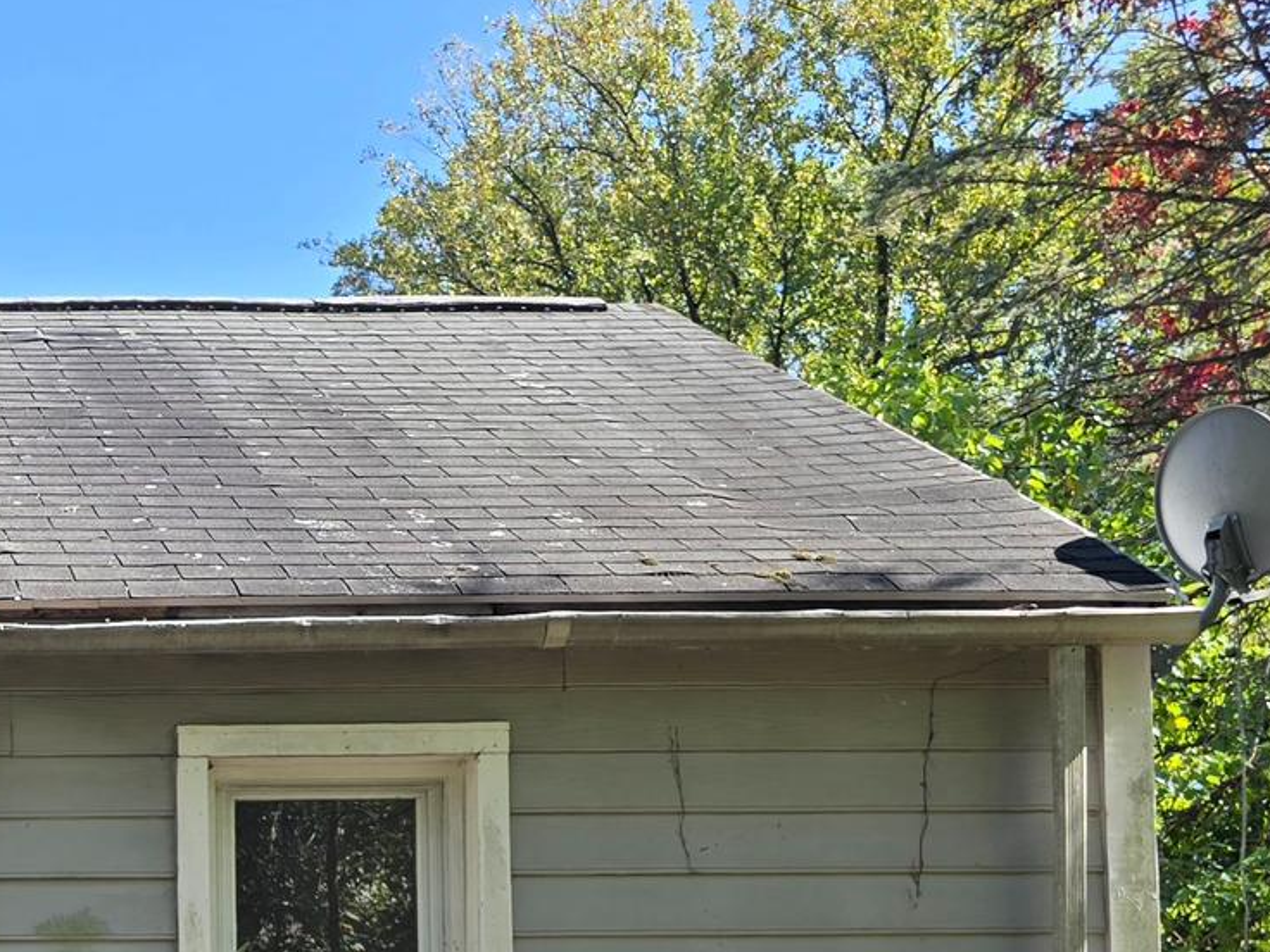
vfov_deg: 21.7
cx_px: -240
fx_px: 2348
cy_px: 1064
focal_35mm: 64
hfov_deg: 26.9
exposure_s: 1/278
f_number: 1.7
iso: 12
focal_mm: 6.3
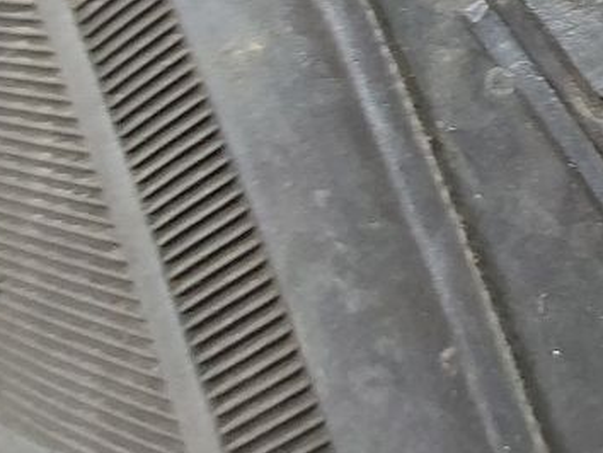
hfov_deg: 19.8
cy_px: -182
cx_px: 698
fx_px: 1639
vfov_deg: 14.8
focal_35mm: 94
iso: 200
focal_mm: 5.23
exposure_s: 1/50
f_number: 1.8
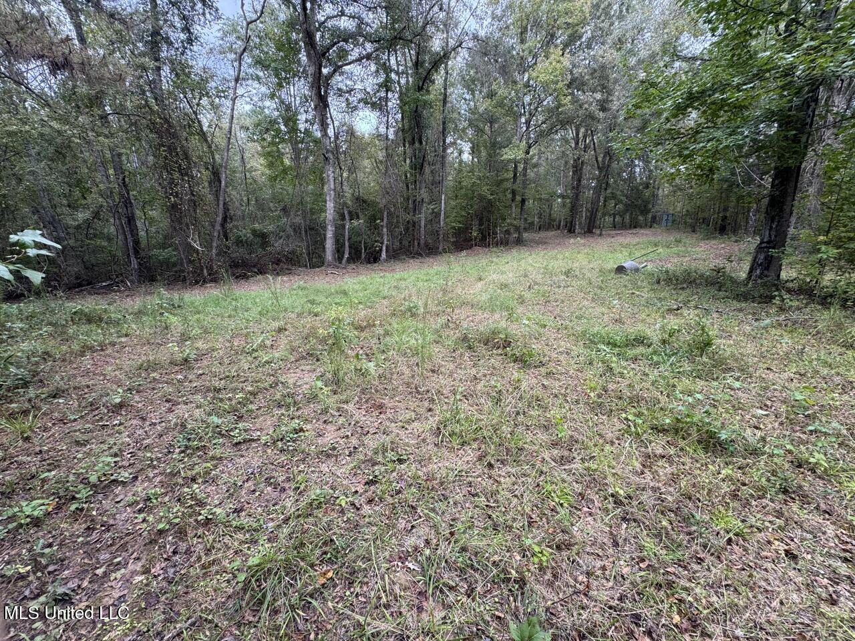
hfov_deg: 102.1
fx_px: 346
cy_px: 320
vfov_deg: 85.7
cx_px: 428
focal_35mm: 14
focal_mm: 2.22
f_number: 2.2
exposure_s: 1/119
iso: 40
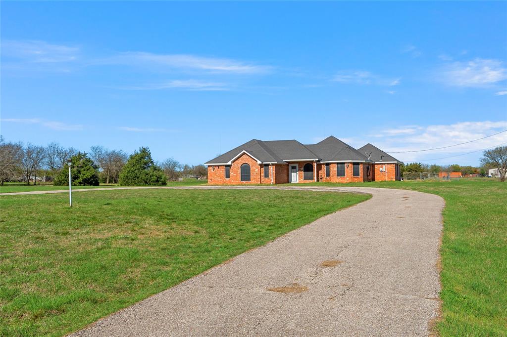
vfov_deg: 39.9
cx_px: 254
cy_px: 168
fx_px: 465
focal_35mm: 33
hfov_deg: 57.2
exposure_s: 1/800
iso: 320
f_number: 9
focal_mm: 22
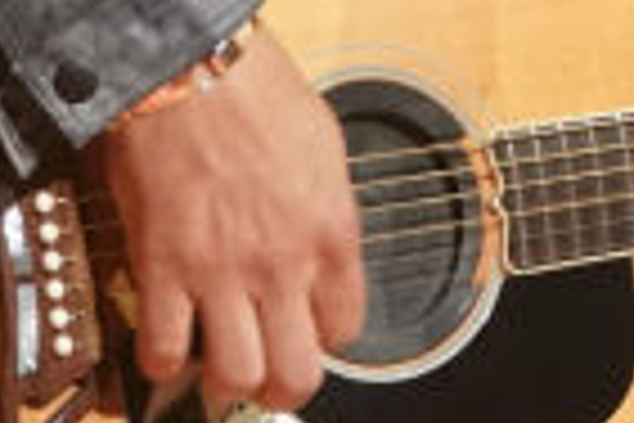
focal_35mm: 1174
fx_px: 20674
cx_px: 526
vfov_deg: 1.2
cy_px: -547
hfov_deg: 1.8
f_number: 5.6
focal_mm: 162
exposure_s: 1/500
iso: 5000
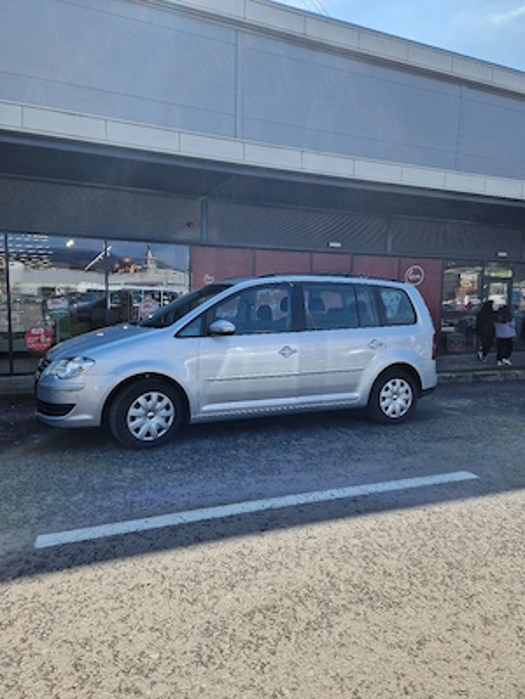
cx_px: 262
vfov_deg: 73.9
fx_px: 465
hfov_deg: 58.9
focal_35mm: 23
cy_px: 350
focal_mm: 5.4
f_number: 1.8
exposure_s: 1/1250
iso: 50
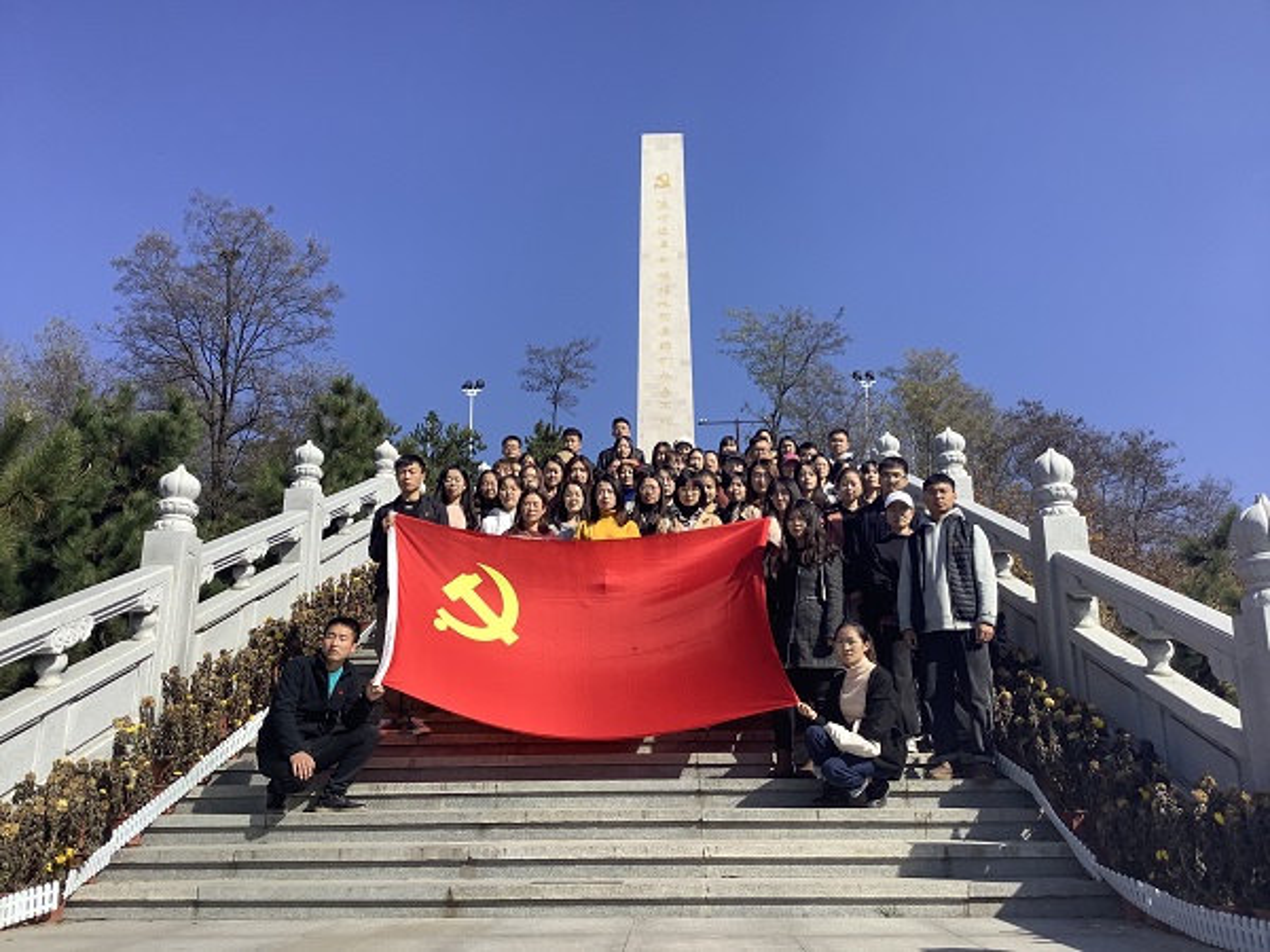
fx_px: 1137
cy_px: 476
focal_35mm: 31
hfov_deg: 58.4
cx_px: 635
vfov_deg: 45.4
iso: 25
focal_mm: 3.3
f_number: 2.4
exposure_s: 1/1314
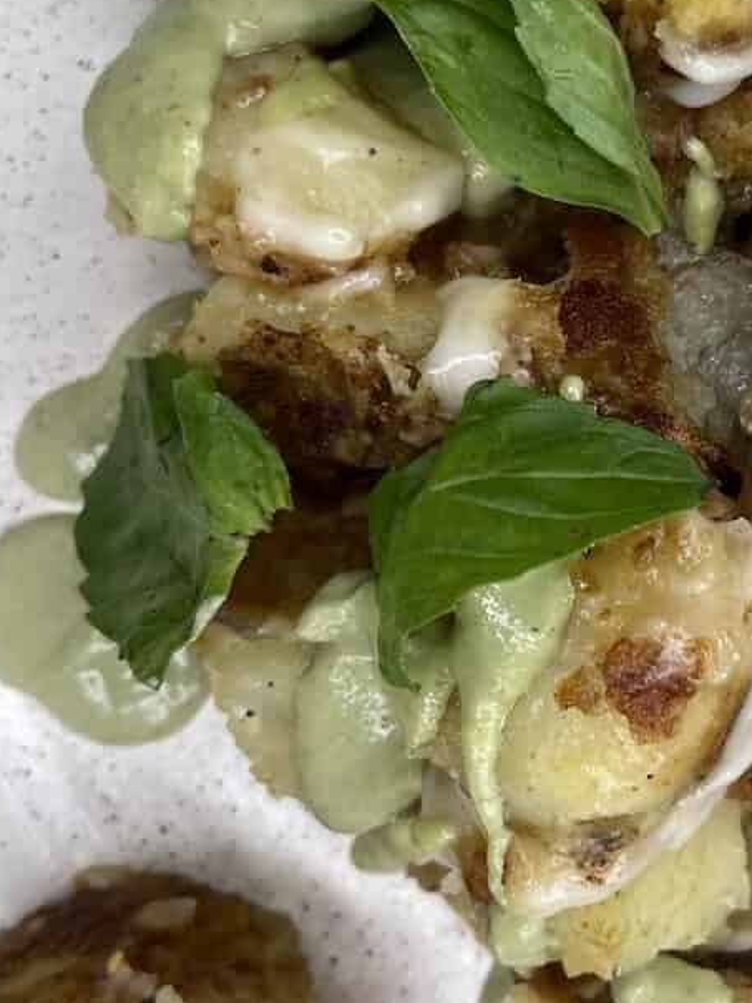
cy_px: 374
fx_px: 1535
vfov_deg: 36.0
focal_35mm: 53
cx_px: 647
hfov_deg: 26.8
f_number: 1.6
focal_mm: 5.1
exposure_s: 1/120
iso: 64
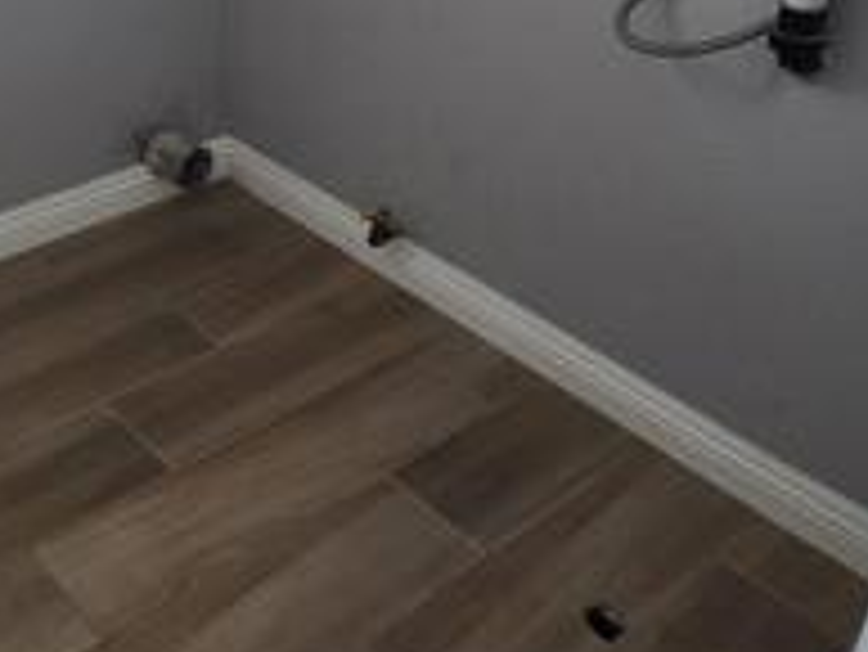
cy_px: 139
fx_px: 1079
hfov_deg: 41.7
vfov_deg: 32.8
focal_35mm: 43
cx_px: 162
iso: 500
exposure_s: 1/60
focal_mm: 2.2
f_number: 2.2
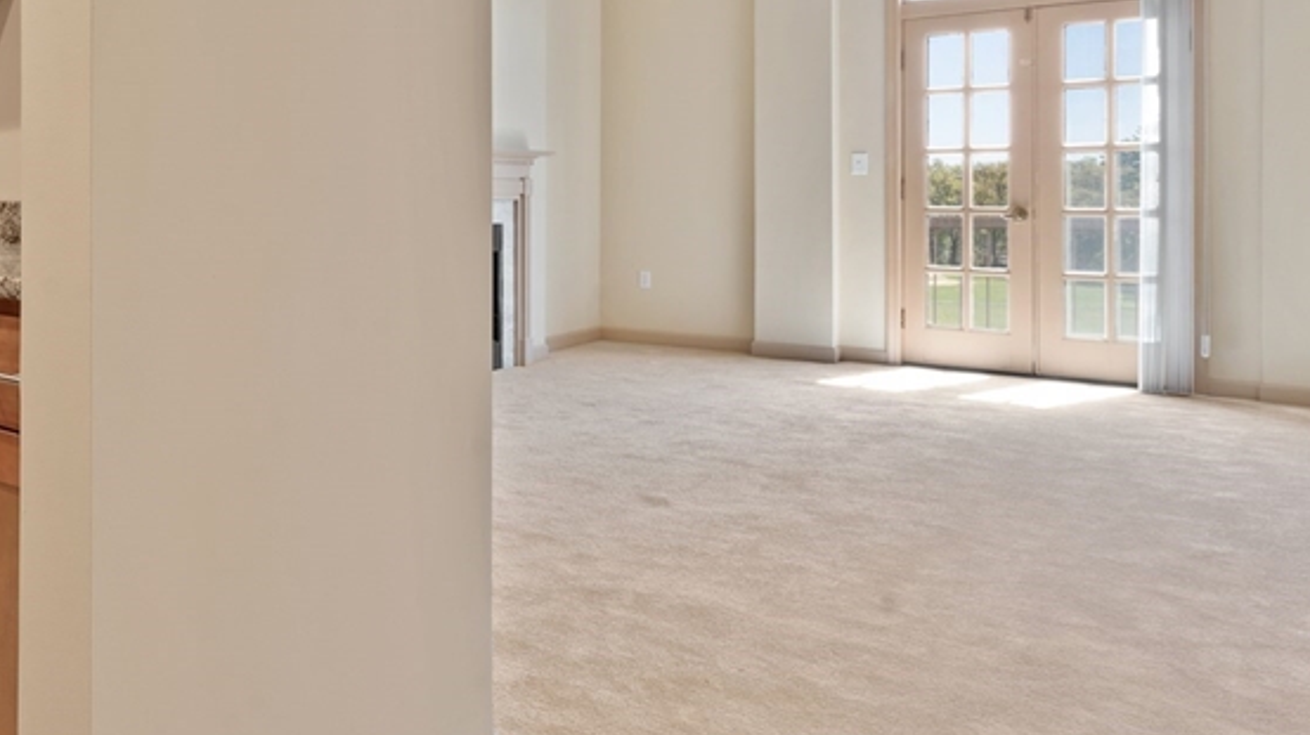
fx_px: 1076
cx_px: 177
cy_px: 212
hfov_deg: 55.8
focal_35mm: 31
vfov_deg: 37.1
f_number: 11
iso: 320
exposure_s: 1/1.67
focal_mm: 16
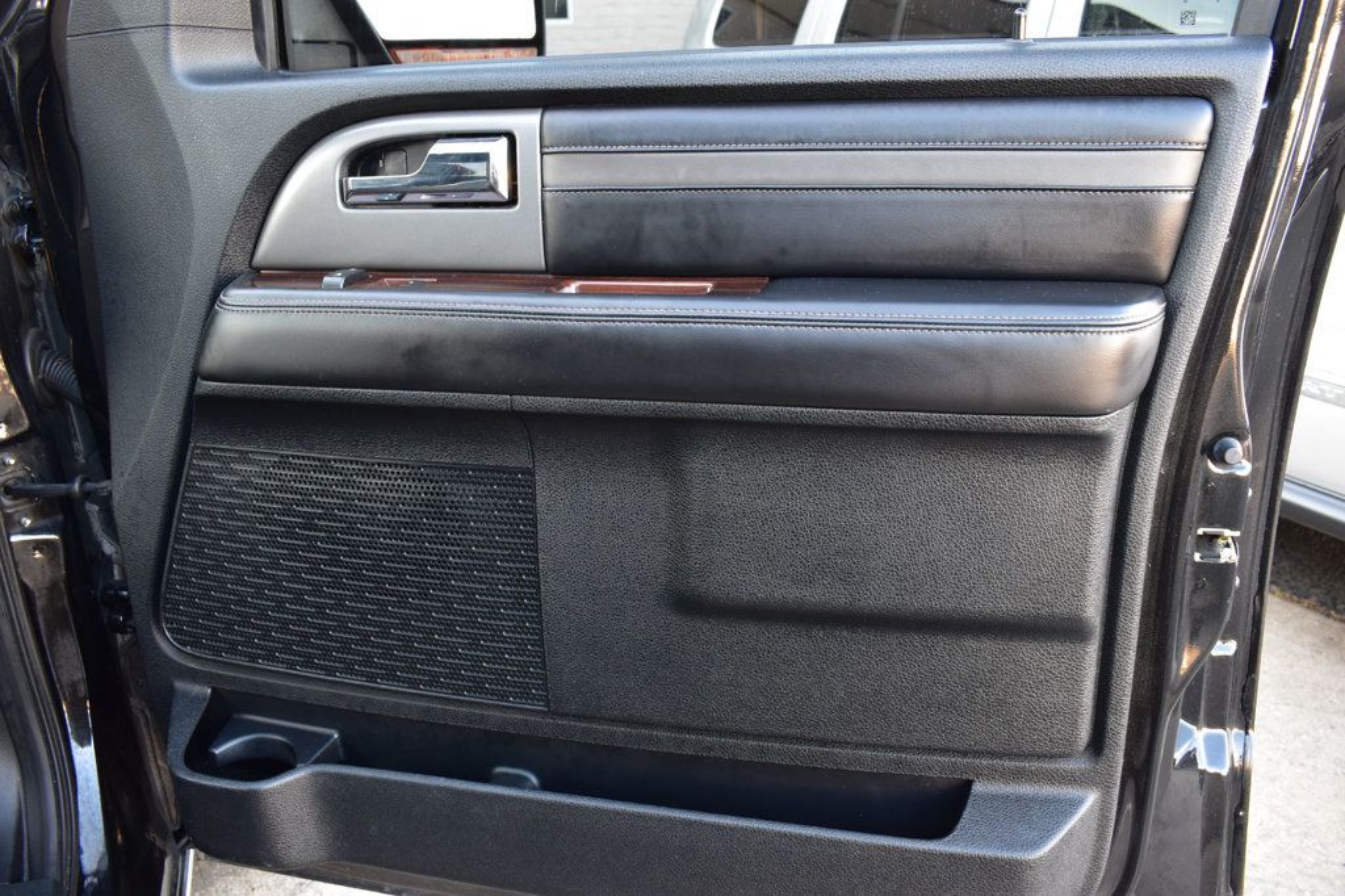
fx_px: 1120
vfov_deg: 43.6
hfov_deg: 61.9
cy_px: 448
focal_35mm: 30
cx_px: 672
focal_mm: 20
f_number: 6.3
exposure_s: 1/15
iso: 400
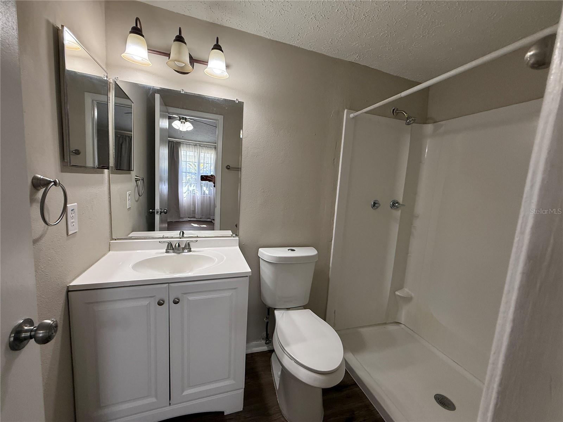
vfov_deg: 85.7
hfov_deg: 102.1
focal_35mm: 14
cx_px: 282
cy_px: 211
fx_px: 228
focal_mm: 2.22
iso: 200
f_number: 2.2
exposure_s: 1/120
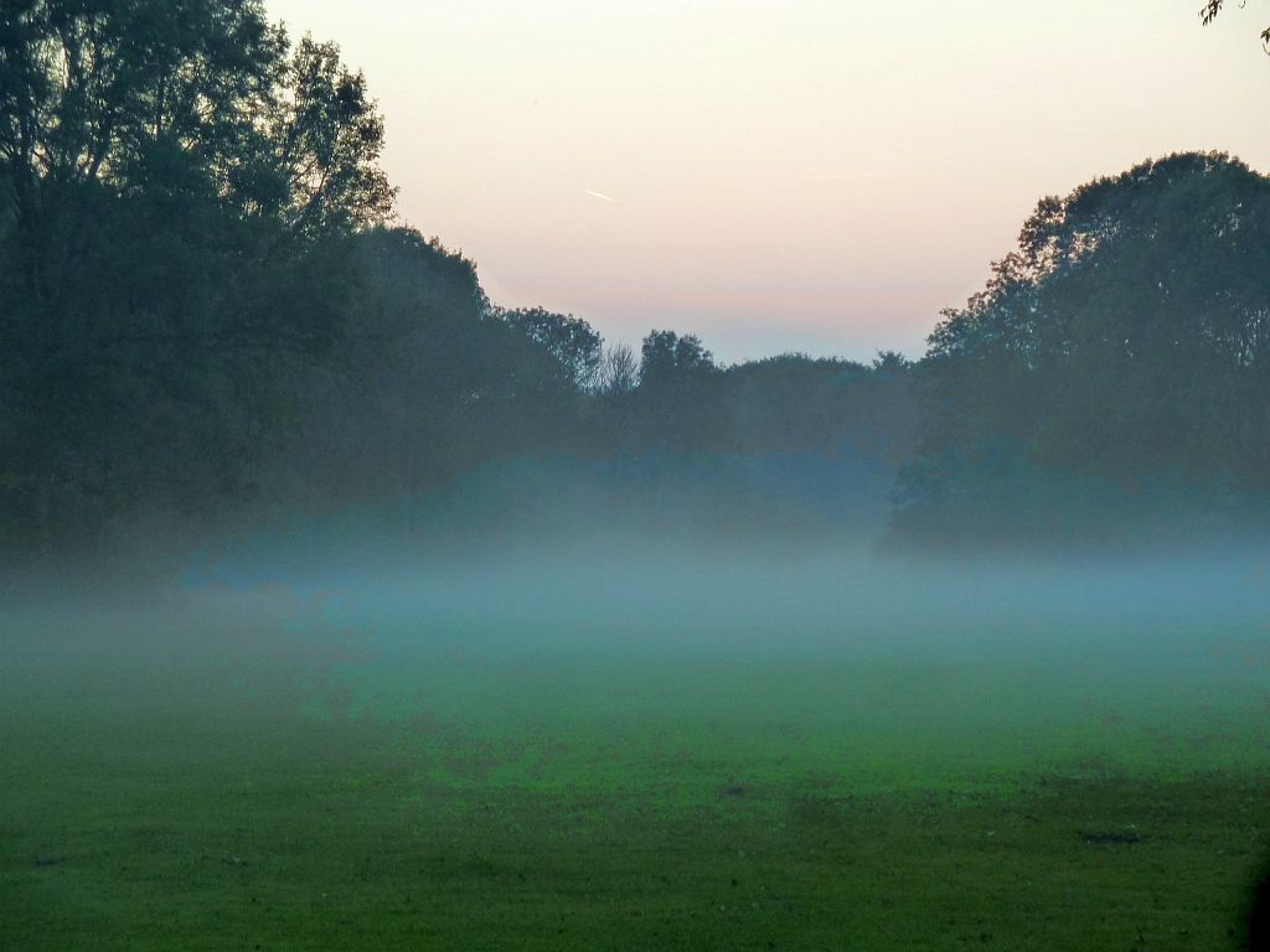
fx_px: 4696
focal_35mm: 128
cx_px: 635
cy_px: 476
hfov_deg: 15.4
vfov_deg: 11.6
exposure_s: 1/50
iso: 200
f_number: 4.4
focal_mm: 21
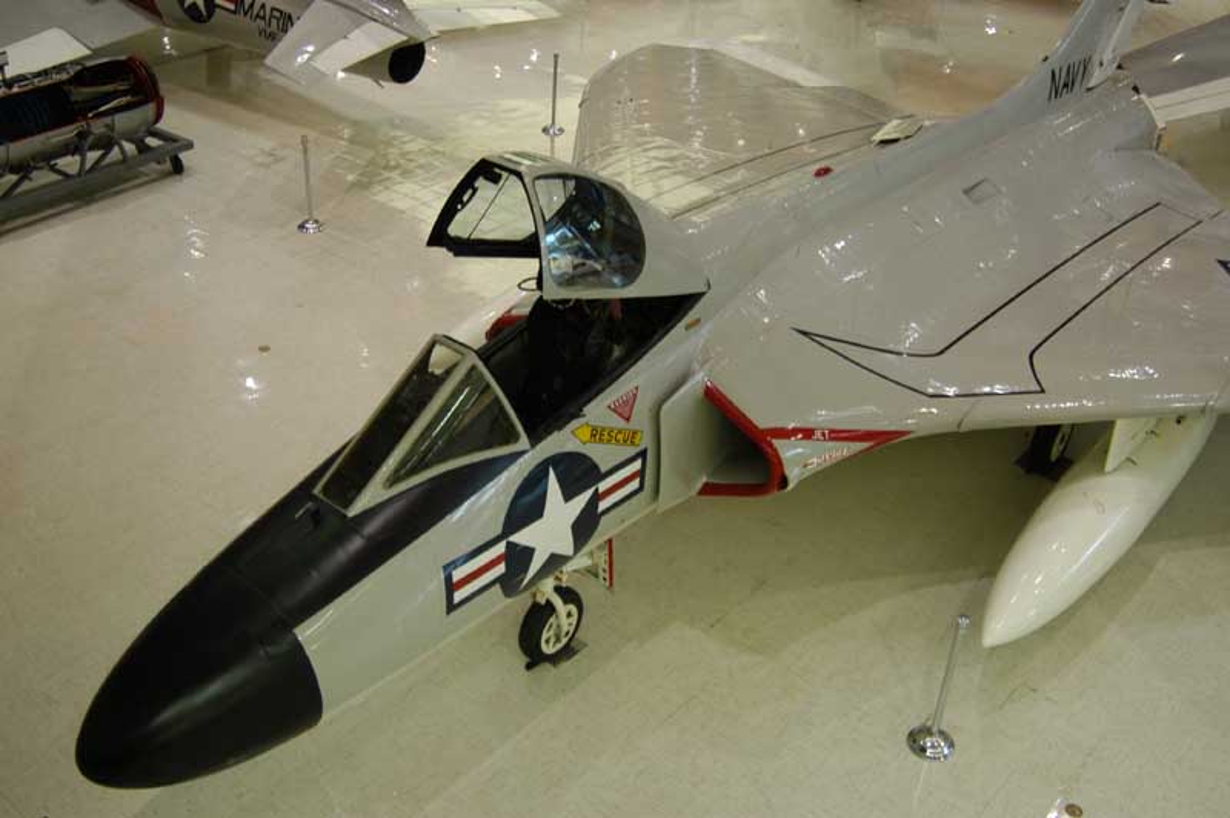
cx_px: 615
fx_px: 1229
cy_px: 409
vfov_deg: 36.8
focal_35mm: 36
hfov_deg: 53.2
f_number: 3.5
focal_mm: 24
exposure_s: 1/8
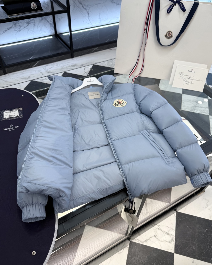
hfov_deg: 54.9
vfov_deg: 65.9
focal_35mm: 26
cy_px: 144
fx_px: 204
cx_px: 108
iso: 80
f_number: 1.78
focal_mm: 6.76
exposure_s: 1/121
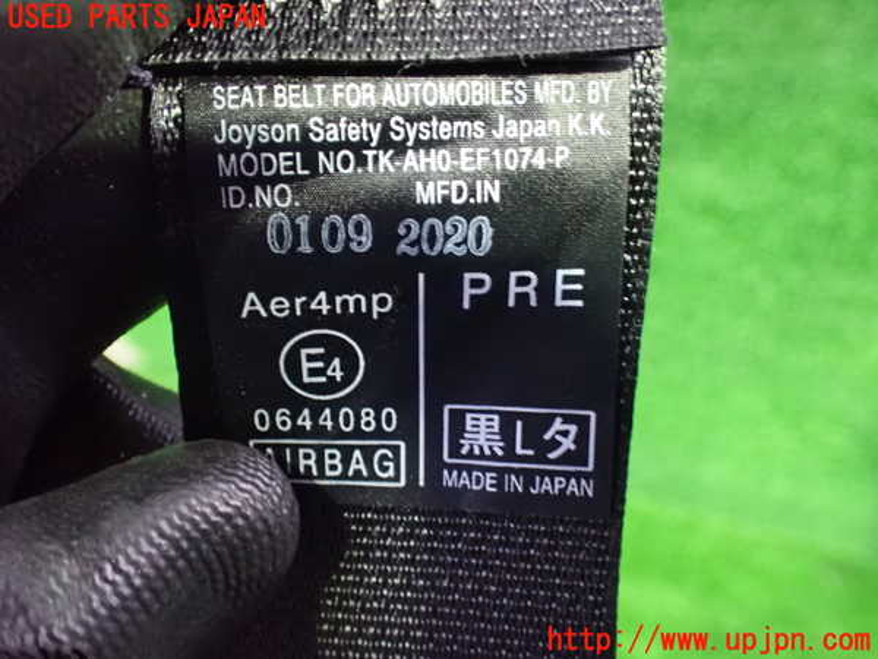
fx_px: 761
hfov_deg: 60.0
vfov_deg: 46.8
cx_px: 439
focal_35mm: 30
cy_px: 330
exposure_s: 1/25
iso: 1600
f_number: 2.3
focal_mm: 5.4
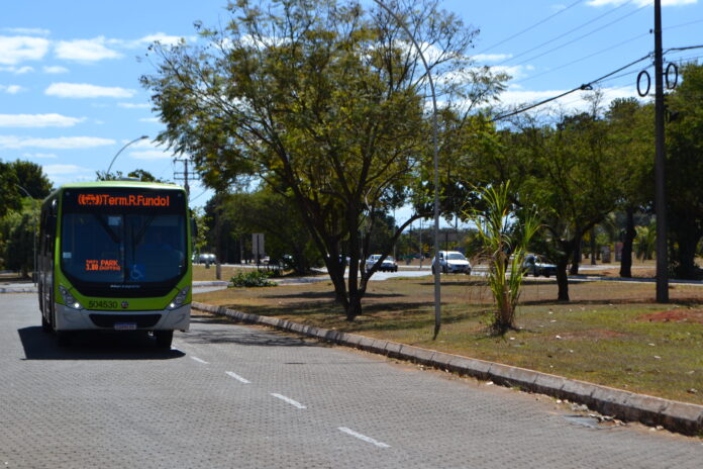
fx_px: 1611
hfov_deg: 24.6
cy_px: 234
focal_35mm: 82
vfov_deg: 16.6
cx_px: 352
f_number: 8
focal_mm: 55
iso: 100
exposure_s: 1/250
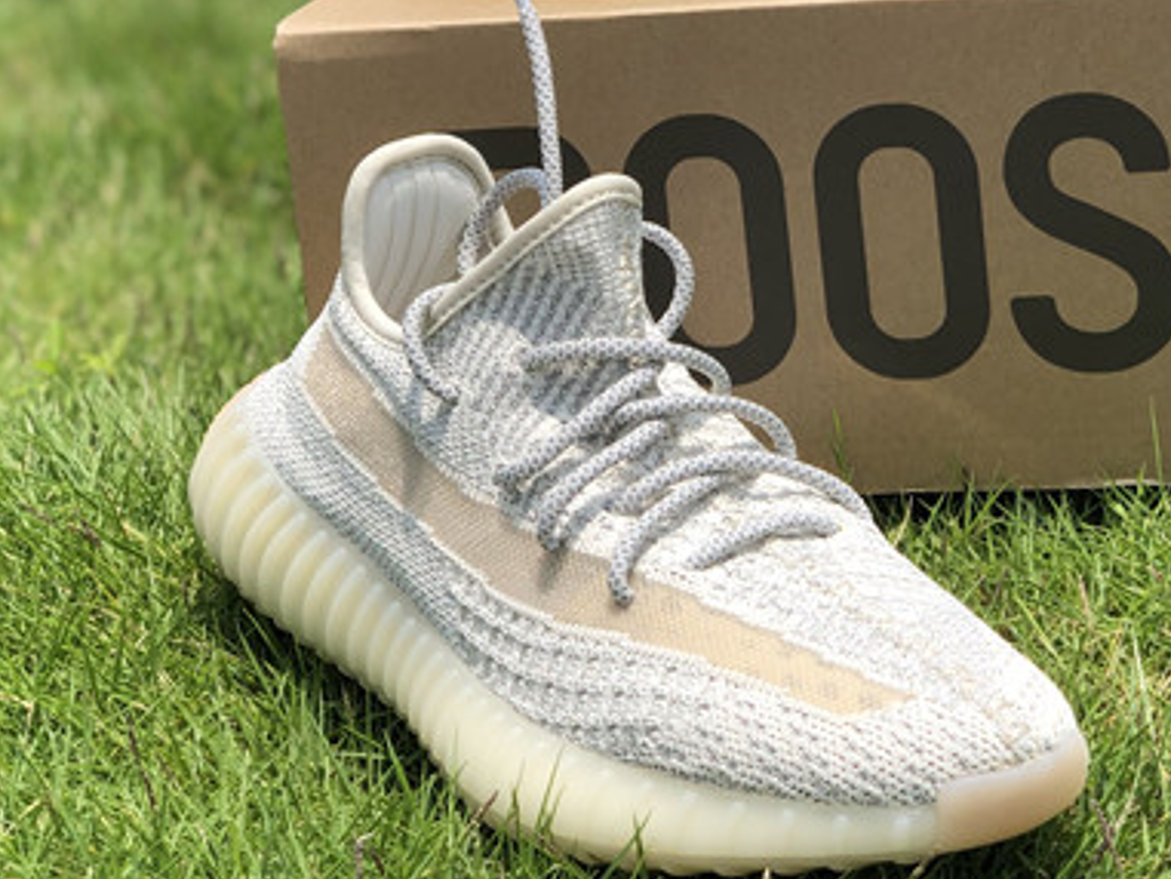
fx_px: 3418
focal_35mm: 101
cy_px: 204
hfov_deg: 19.4
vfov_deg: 14.6
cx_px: 814
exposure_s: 1/1066
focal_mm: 6
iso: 16
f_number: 2.4
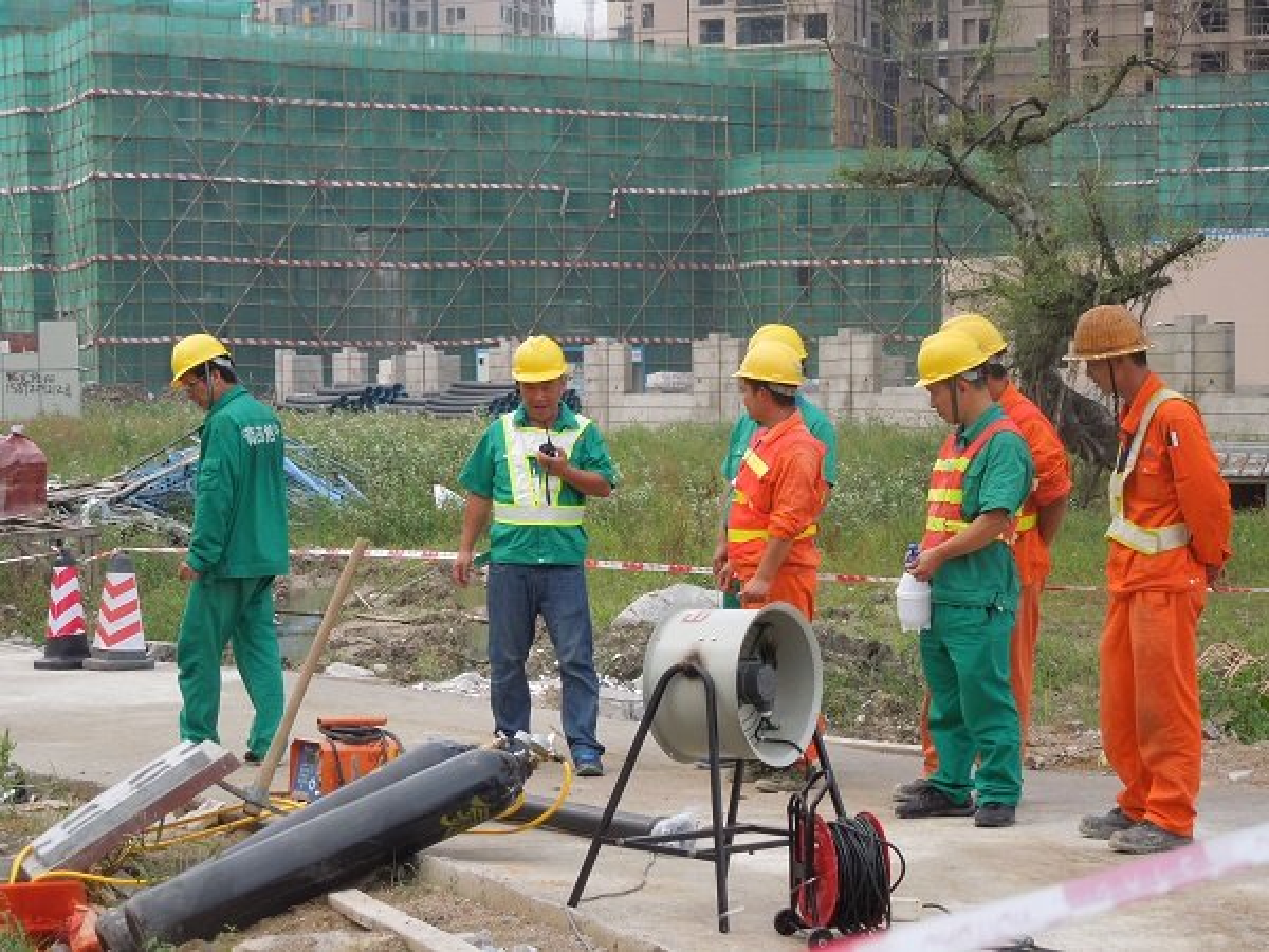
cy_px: 476
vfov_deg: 16.6
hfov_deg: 22.0
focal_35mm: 89
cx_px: 634
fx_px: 3263
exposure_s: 1/160
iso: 100
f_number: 4.6
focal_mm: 16
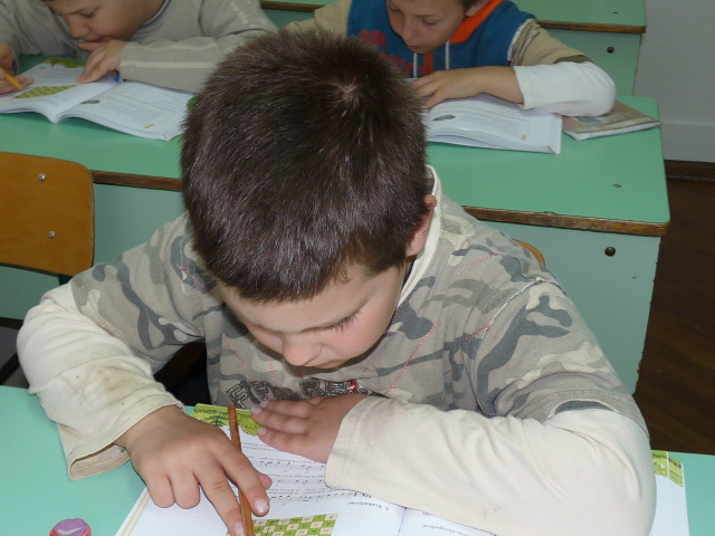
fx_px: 991
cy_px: 268
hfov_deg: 39.7
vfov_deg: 30.3
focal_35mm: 48
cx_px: 358
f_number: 2.8
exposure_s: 1/30
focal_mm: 4.8
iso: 100
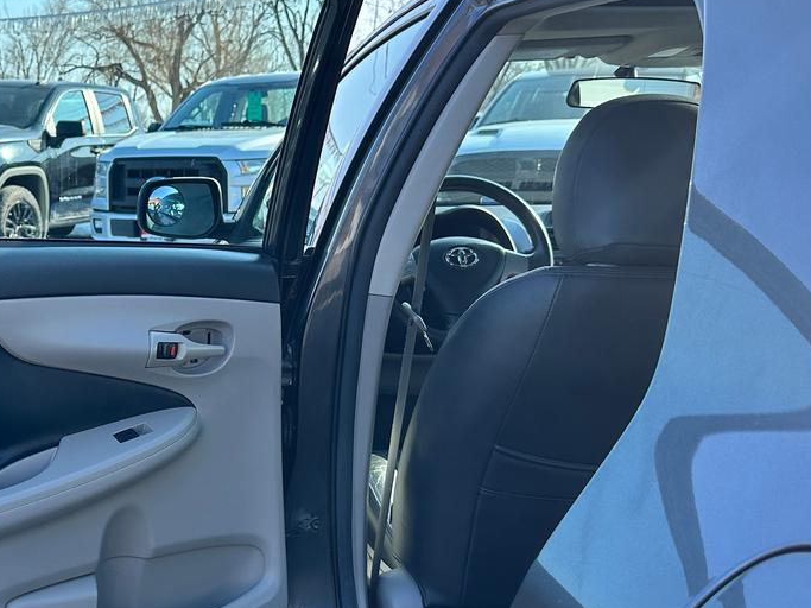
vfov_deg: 32.0
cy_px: 386
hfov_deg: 40.3
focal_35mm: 45
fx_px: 1054
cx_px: 154
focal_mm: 6.86
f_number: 1.78
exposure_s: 1/971
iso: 80
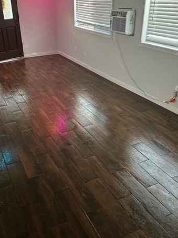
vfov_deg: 53.9
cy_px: 112
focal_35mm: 34
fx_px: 233
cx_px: 71
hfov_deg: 41.6
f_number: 1.78
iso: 1000
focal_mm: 6.86
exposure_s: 1/41
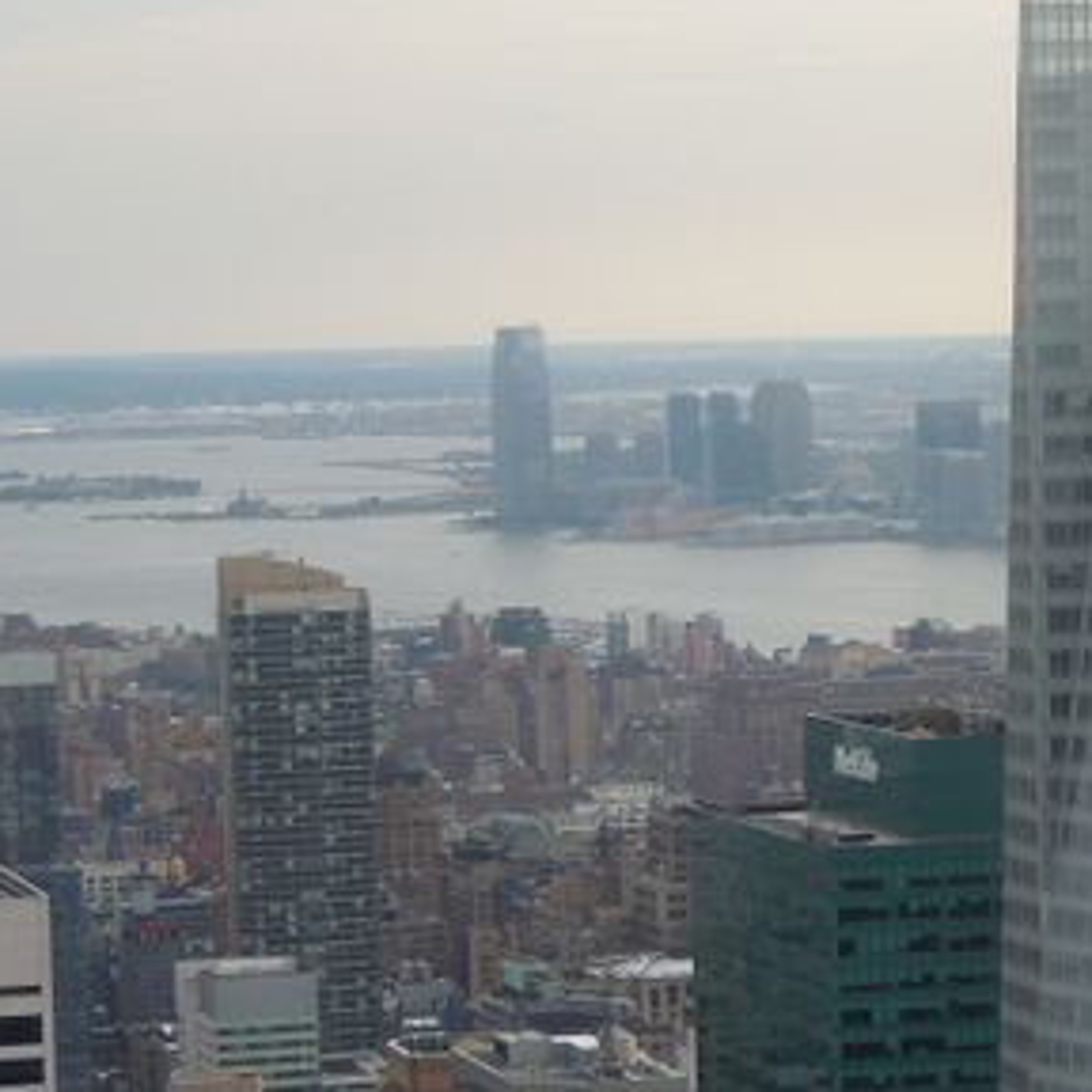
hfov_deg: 11.4
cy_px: 618
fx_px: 5389
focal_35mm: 151
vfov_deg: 11.6
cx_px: 1232
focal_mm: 8.7
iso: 100
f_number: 4
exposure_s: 1/320
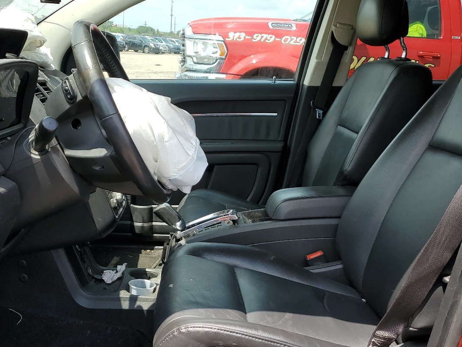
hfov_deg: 47.8
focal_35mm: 39
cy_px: 218
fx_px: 520
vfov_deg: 36.6
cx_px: 218
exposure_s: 1/1111
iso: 50
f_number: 1.5
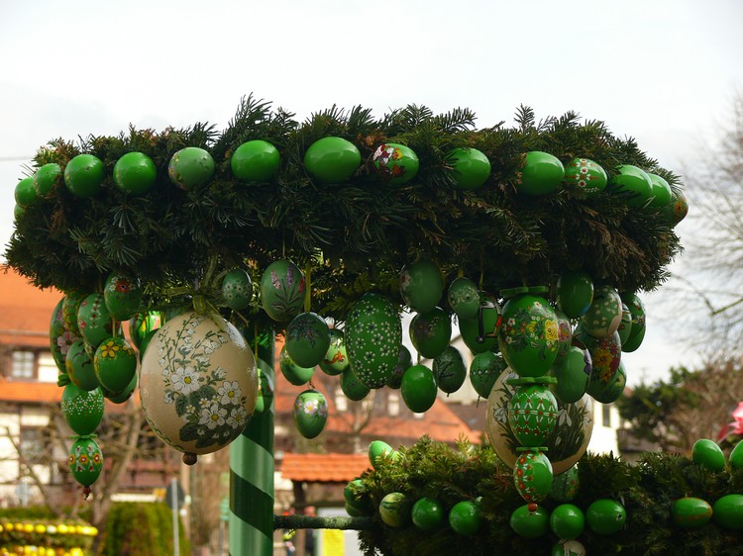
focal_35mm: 102
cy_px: 278
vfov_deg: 14.5
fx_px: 2189
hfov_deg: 19.3
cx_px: 372
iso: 100
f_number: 4
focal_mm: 21.7
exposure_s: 1/200
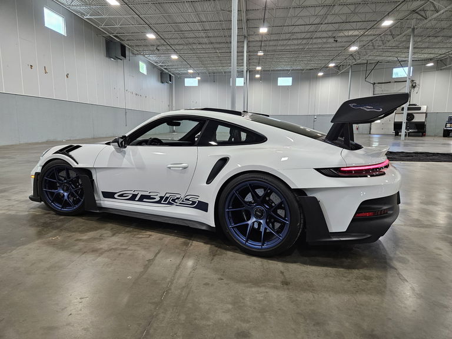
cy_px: 170
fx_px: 300
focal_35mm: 23
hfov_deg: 73.9
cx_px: 226
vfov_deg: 58.9
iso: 320
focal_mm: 5.4
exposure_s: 1/120
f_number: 1.8
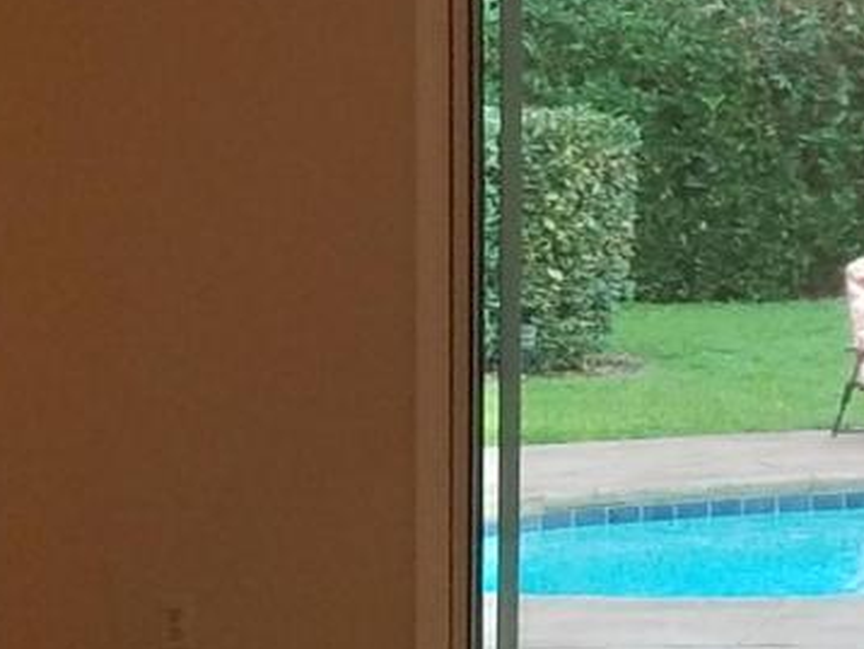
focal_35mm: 99
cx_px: 1461
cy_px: 43
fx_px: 2473
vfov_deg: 14.8
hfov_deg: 17.0
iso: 200
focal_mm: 4.2
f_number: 1.7
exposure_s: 1/60
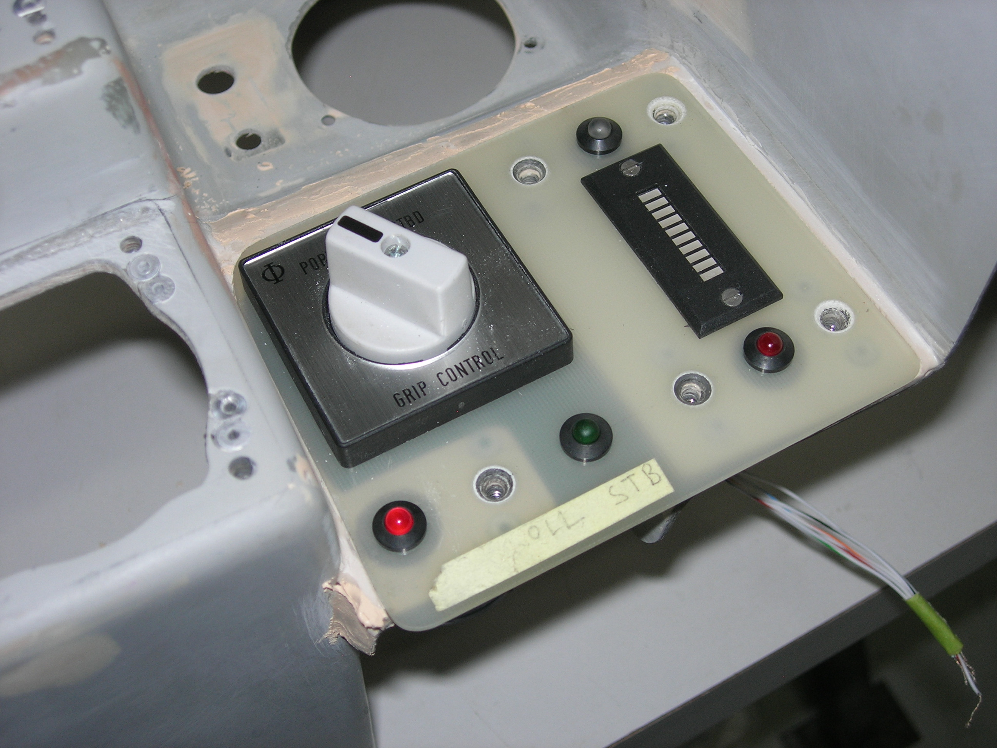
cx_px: 498
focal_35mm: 51
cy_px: 374
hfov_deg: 37.5
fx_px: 1469
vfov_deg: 28.6
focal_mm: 10.6
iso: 64
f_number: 3.2
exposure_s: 1/60.1
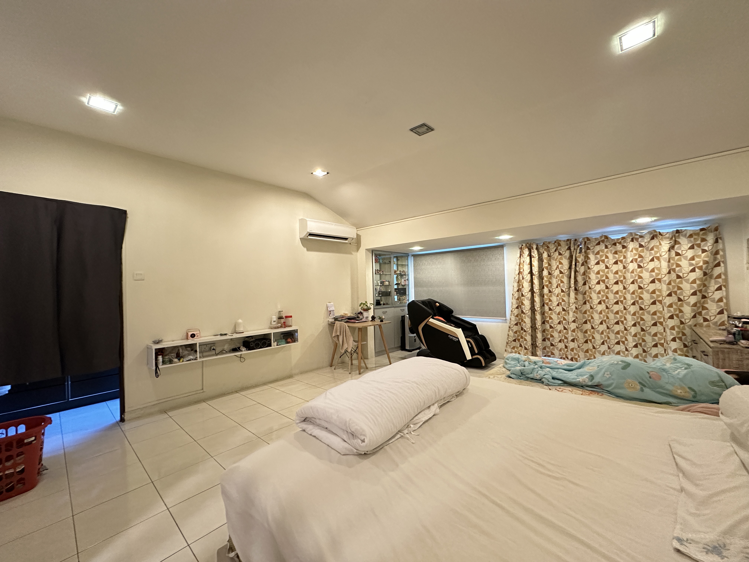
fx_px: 303
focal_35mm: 14
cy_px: 281
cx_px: 374
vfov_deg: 85.7
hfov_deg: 102.1
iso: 640
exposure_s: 1/50
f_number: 2.2
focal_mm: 2.22
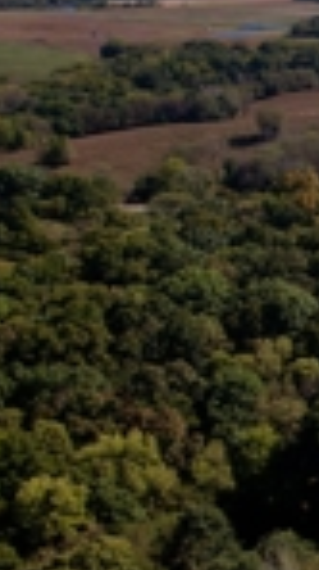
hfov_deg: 13.1
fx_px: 1055
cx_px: 757
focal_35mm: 70
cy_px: 316
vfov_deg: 30.2
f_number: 2.8
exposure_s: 1/100
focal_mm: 8.38
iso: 100
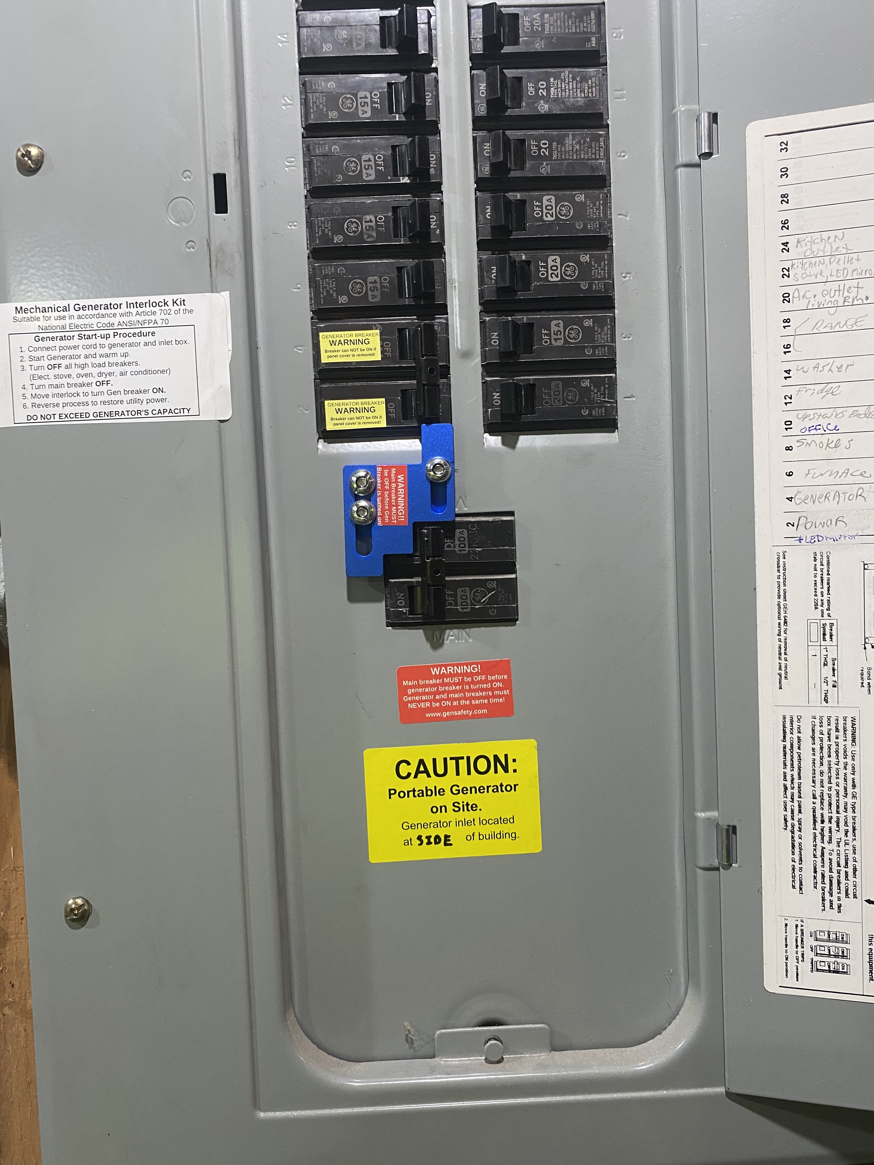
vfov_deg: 67.3
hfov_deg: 53.1
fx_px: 875
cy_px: 582
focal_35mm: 26
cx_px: 437
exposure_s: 1/41
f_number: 1.8
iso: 160
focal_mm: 4.25
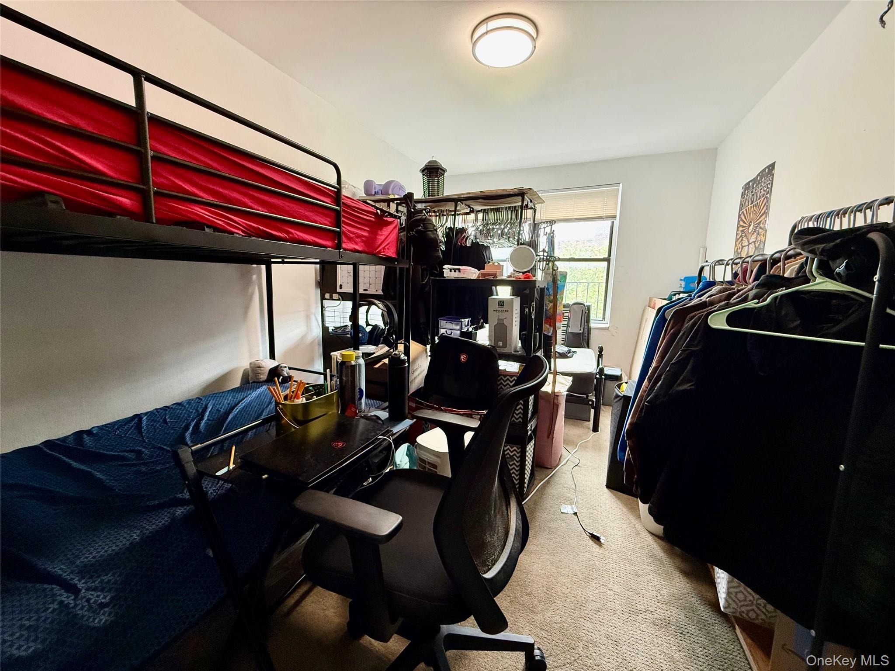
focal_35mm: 14
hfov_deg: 102.1
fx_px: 362
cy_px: 336
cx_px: 448
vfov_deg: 85.7
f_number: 2.2
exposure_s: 1/60
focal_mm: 2.22
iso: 320
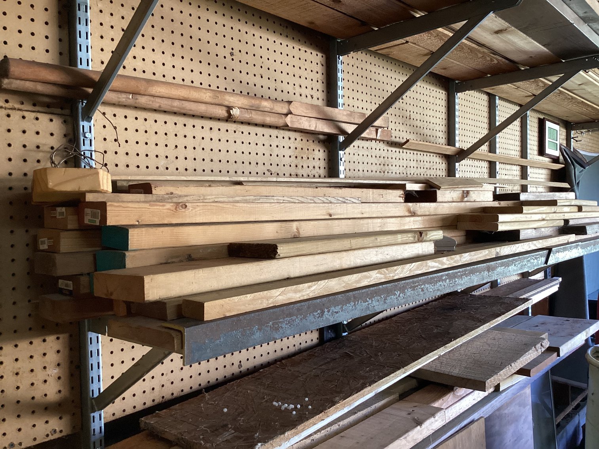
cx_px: 300
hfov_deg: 58.3
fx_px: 536
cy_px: 224
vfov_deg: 45.4
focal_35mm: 31
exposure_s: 1/60
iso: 200
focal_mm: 3.3
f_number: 2.4
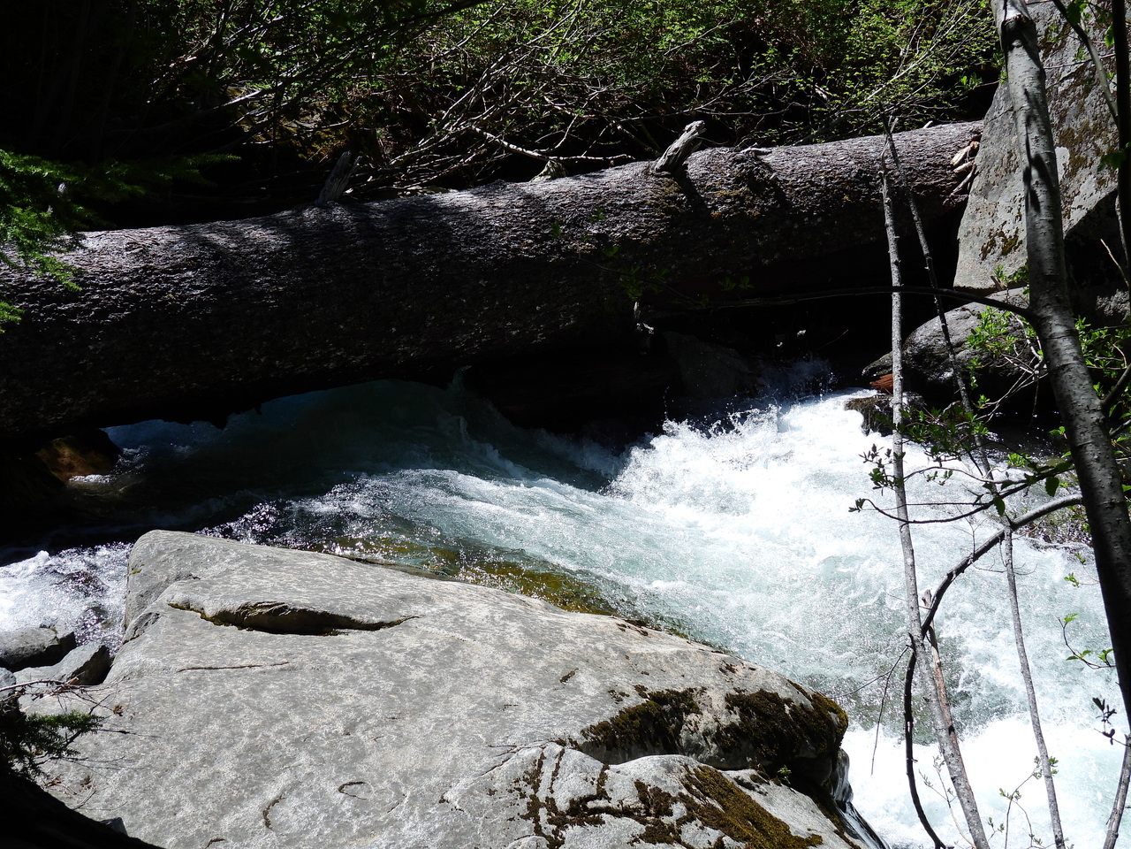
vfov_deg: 24.4
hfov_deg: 32.2
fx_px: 1960
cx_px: 566
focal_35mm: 60
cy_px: 424
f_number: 3.5
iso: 100
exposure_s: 1/1000
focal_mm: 10.7
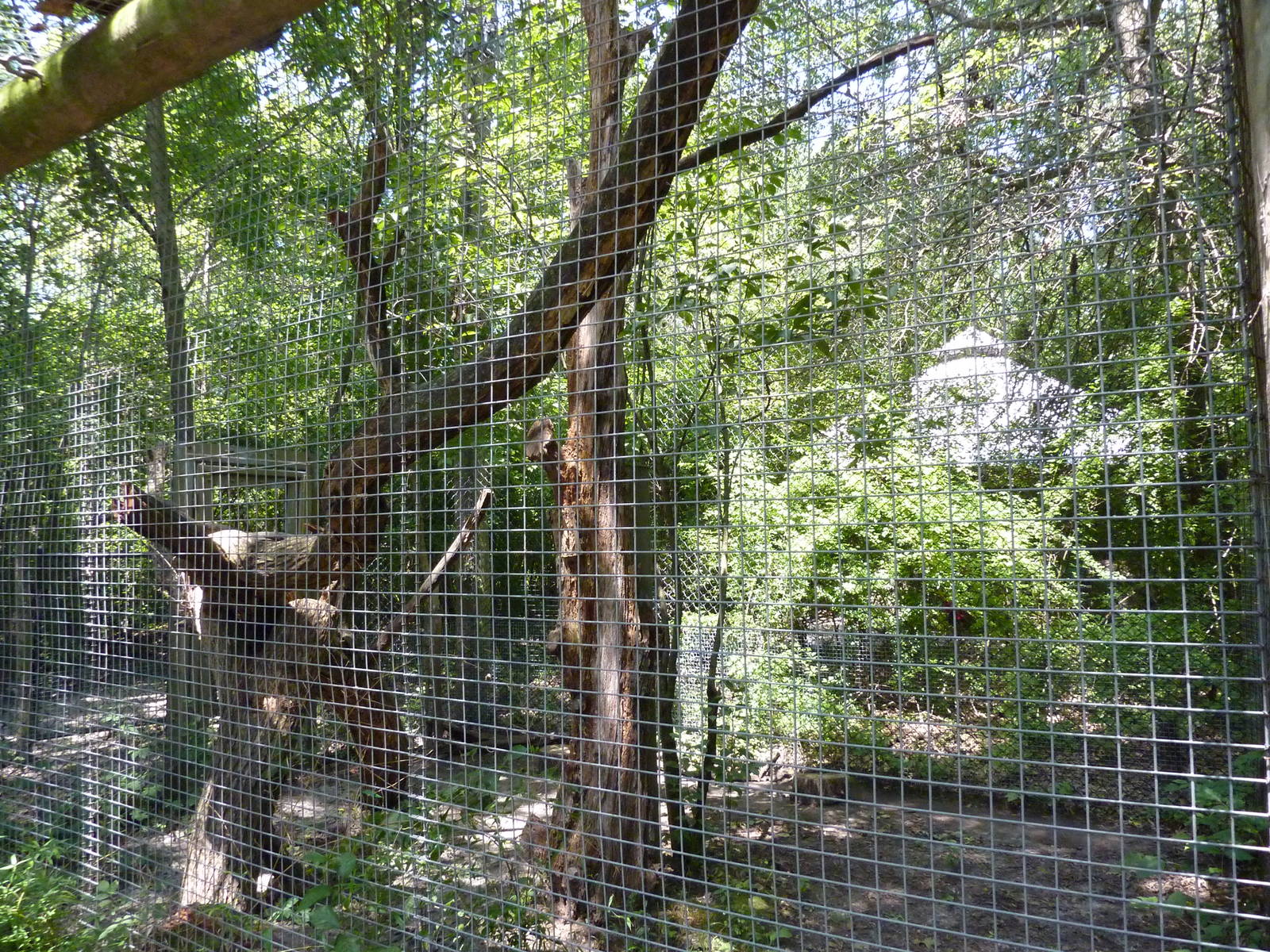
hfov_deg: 69.4
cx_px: 635
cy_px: 476
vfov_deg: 54.9
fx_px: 917
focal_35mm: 25
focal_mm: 4.1
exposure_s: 1/250
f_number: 3.3
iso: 400
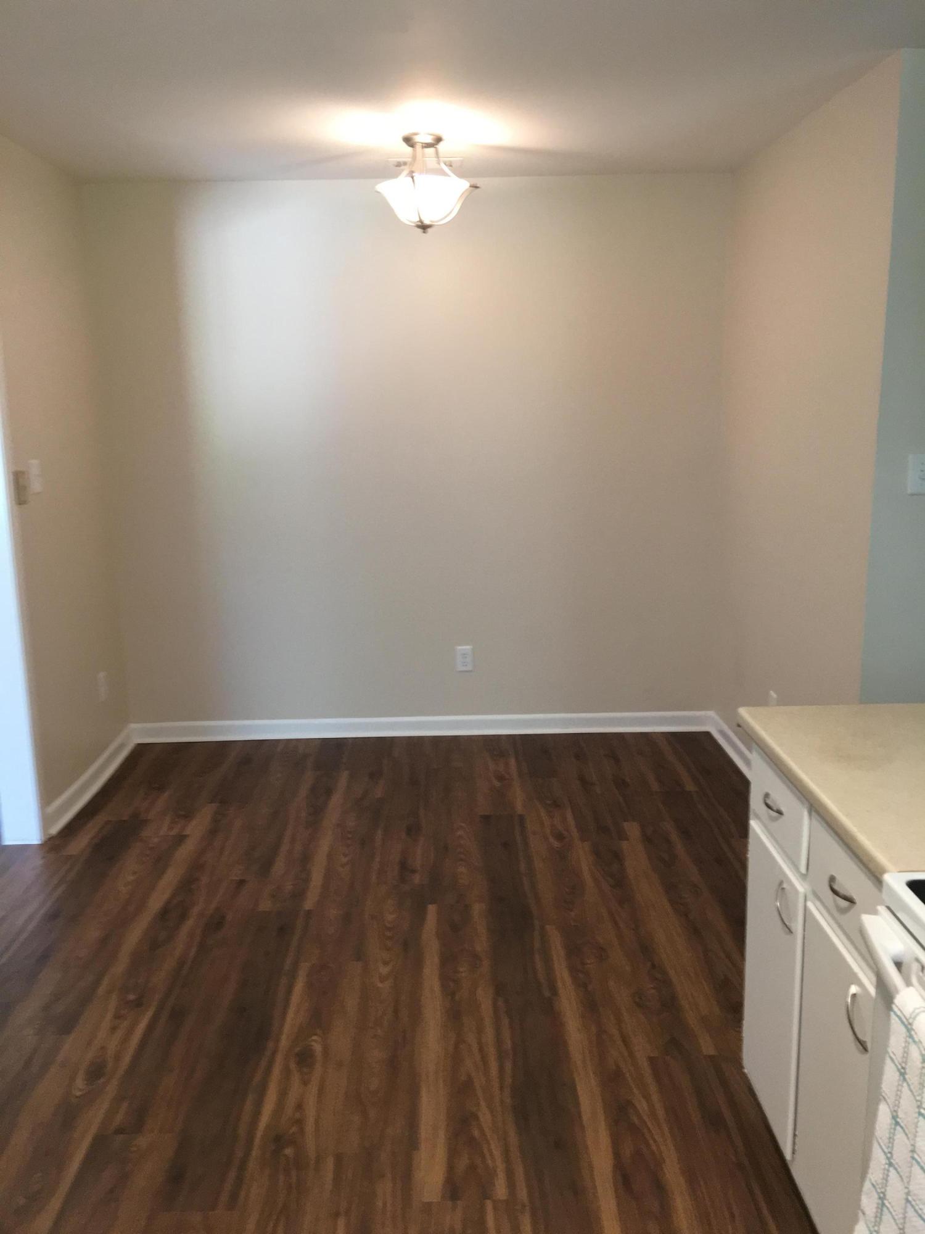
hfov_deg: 48.2
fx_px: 1033
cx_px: 462
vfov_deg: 61.7
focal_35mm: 29
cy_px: 617
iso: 125
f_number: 2.2
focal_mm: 4.15
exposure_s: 1/30
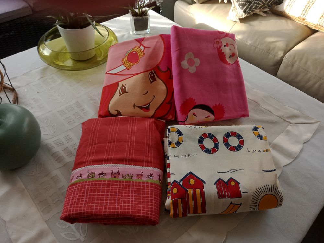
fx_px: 253
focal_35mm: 27
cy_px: 122
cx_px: 162
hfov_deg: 65.3
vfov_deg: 51.4
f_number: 2
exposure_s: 1/100
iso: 191
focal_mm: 3.54
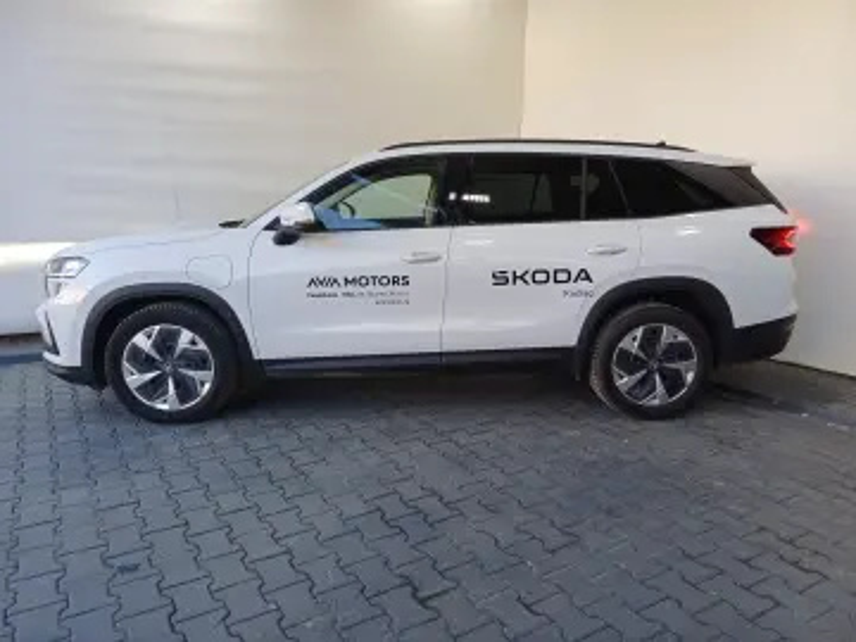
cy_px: 321
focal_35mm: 25
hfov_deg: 69.4
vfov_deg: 54.9
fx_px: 618
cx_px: 428
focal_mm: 4.65
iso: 50
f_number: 1.8
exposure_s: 1/100
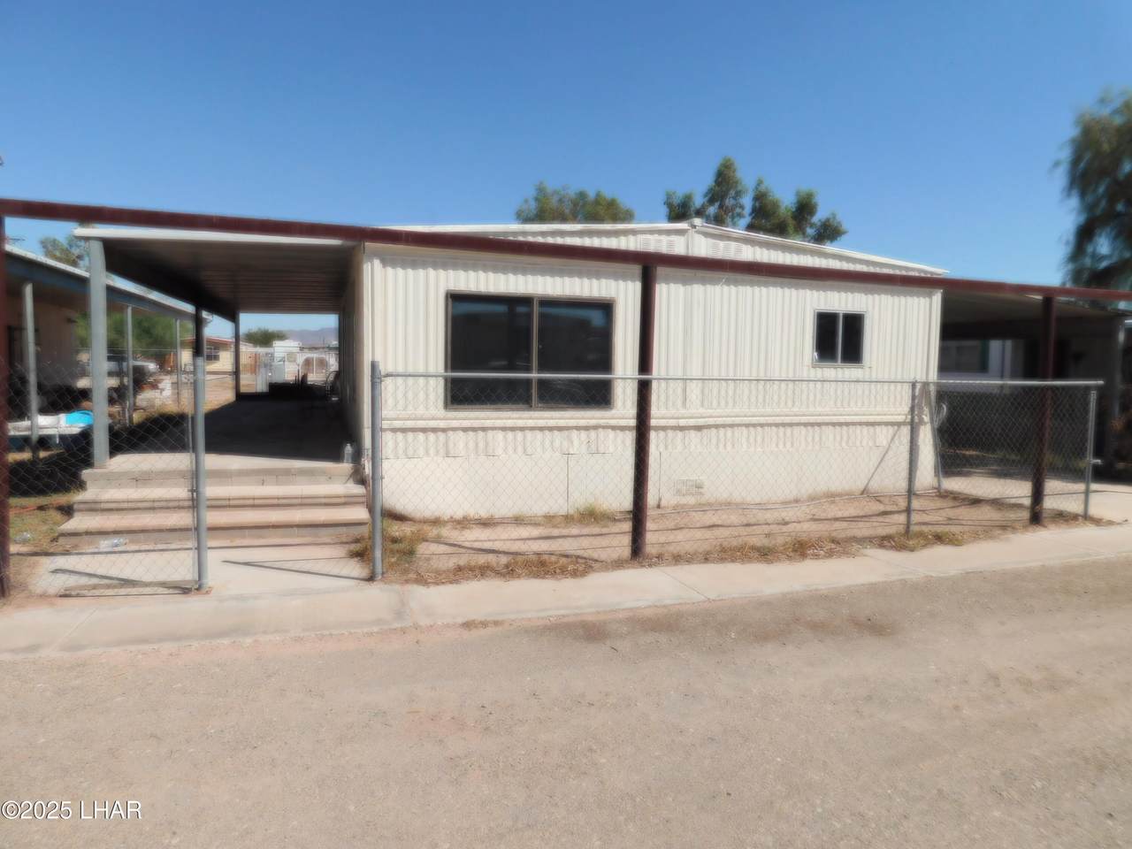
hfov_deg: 73.9
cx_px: 566
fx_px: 752
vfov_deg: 58.9
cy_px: 424
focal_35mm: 23
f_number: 6
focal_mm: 4
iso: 125
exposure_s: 1/1000
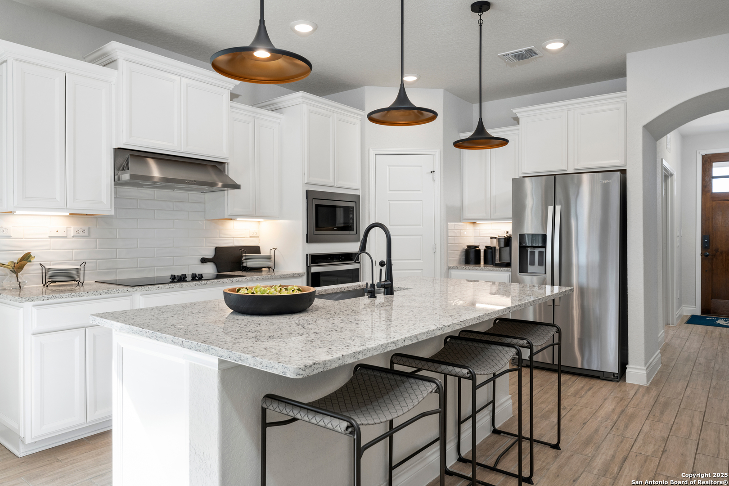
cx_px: 364
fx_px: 486
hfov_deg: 73.7
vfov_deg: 53.1
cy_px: 243
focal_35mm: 24
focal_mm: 24
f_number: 8
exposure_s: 1/10
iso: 400
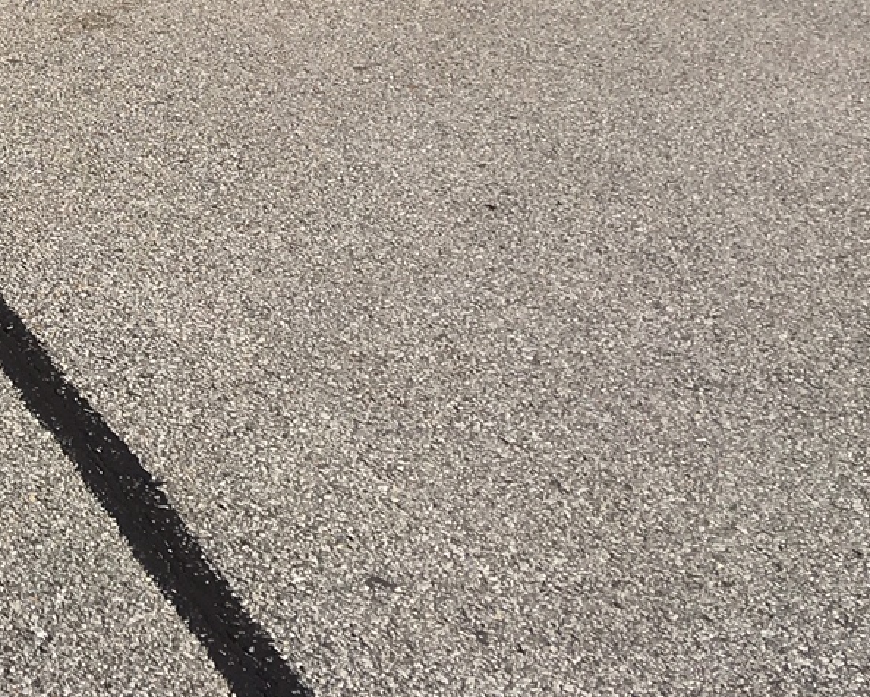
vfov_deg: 14.9
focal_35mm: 96
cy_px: -354
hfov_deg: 18.4
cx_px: -290
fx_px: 2473
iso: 25
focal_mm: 4.15
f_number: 2.2
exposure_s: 1/2137
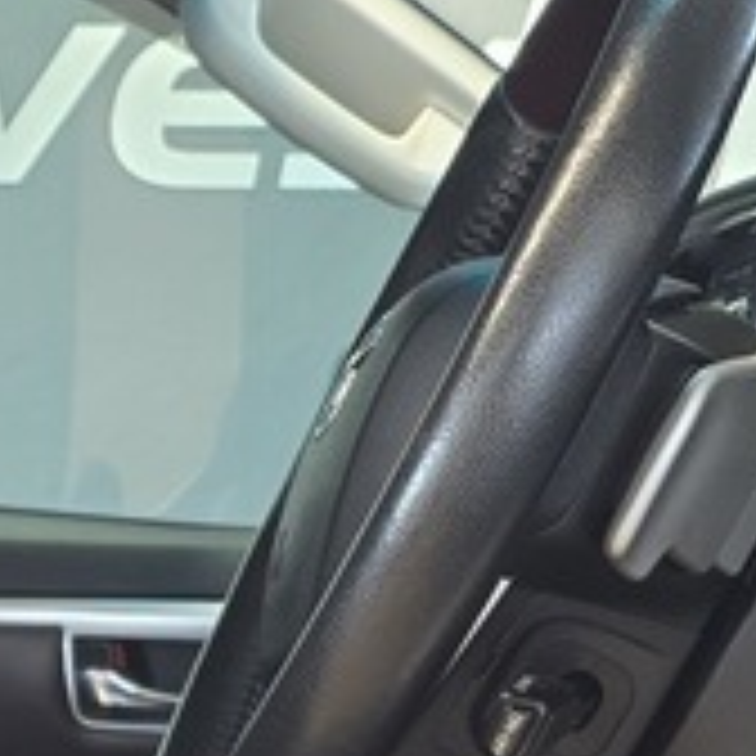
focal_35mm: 124
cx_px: -122
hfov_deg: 13.7
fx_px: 3064
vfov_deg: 13.6
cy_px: 968
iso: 250
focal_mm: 6.25
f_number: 1.7
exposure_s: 1/100
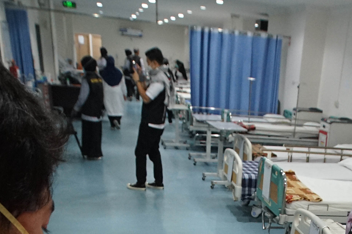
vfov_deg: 20.9
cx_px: 291
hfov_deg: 36.6
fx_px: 508
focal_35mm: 52
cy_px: 376
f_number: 5.6
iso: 2500
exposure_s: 1/125
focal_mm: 16
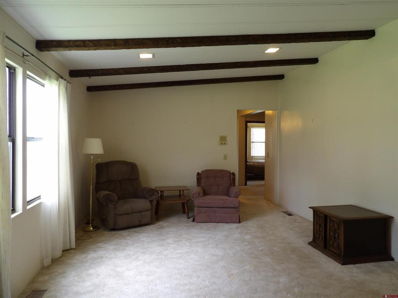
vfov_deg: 56.8
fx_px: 276
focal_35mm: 24
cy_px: 149
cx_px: 199
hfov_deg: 71.6
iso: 160
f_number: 3.2
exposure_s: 1/33
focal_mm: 4.3
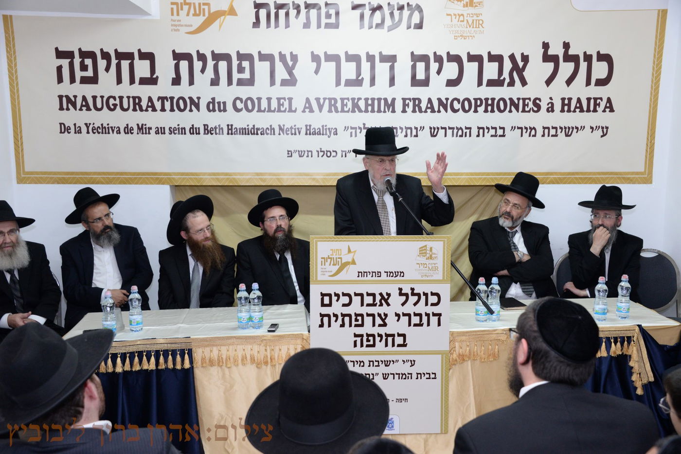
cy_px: 227
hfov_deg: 46.4
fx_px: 795
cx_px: 340
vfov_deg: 31.9
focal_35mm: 42
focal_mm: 42
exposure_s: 1/60
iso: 2000
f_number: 5.6
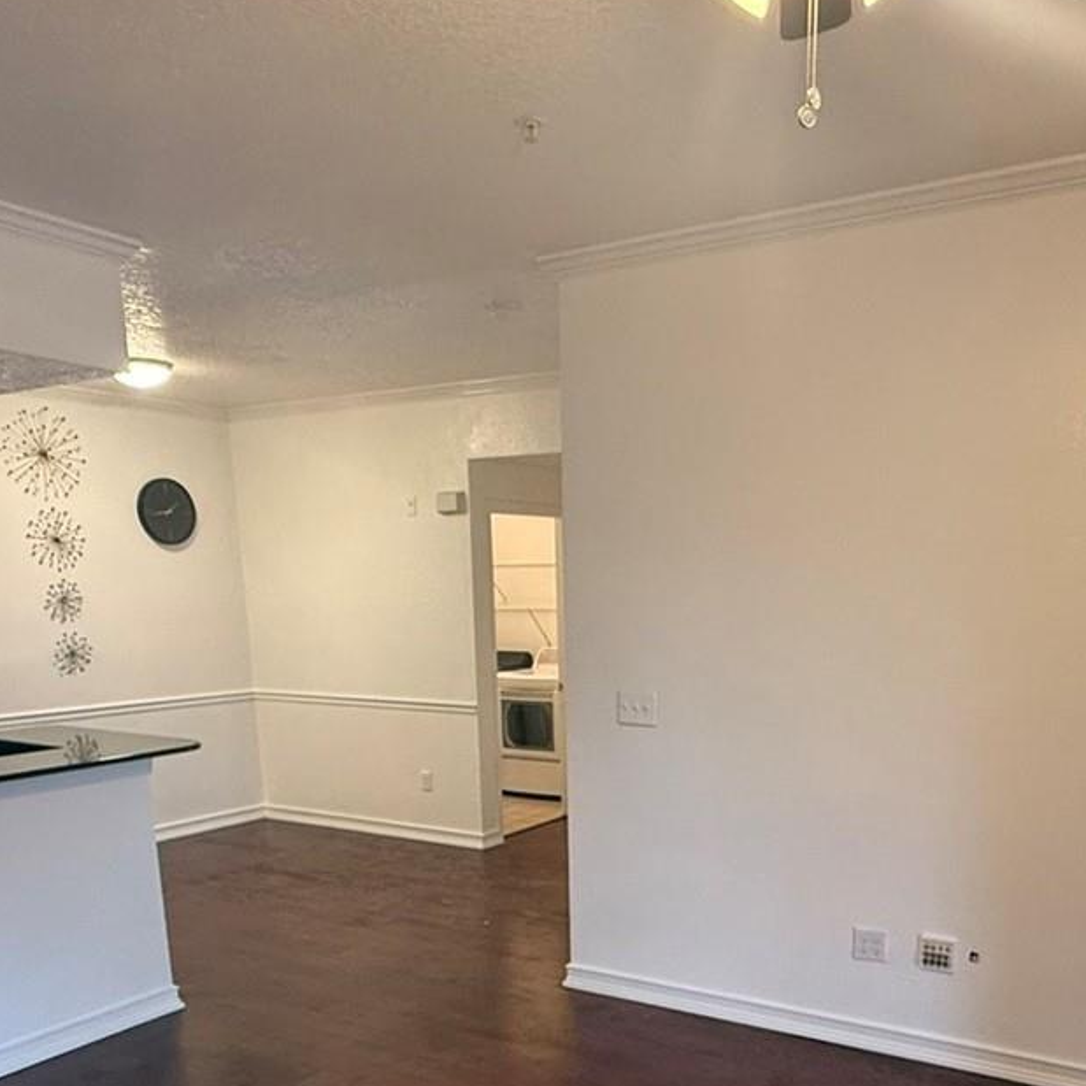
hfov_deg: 50.8
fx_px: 1136
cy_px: 860
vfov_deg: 48.4
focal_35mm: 32
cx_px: 639
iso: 200
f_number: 2.2
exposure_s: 1/60
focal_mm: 2.22
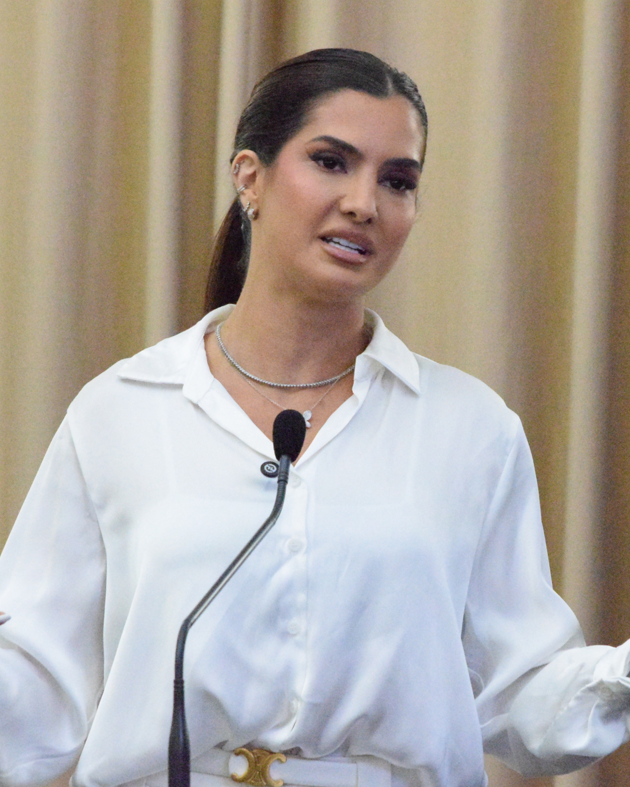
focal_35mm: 349
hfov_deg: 4.4
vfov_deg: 5.5
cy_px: 394
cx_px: 322
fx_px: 8127
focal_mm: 165
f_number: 8
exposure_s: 1/250
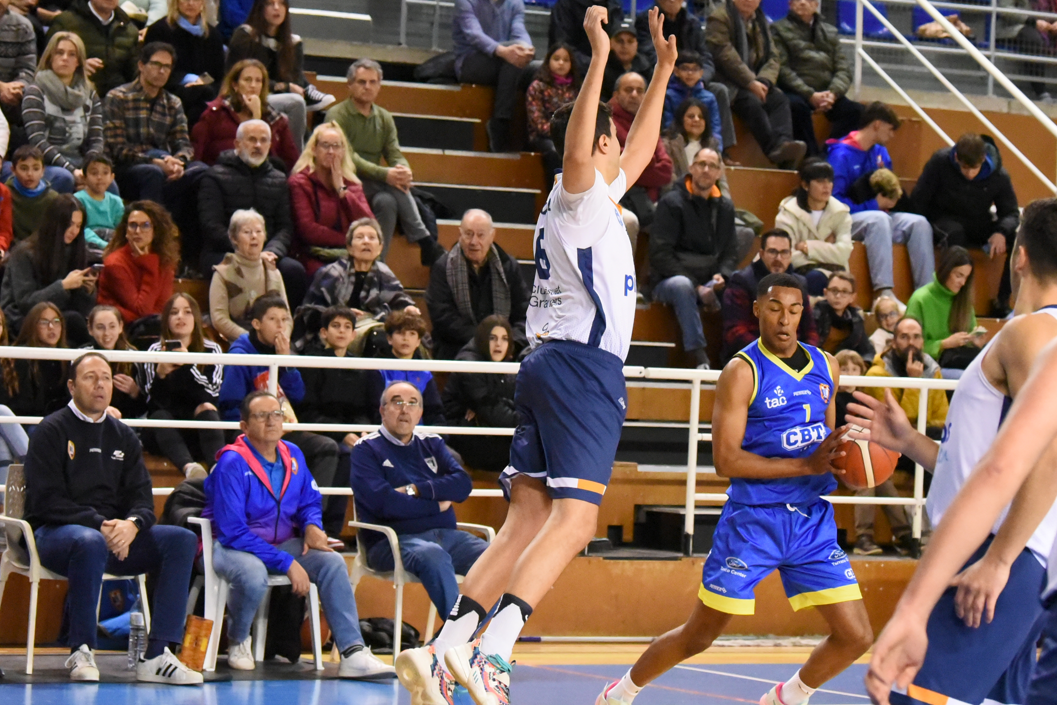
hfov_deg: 14.0
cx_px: 646
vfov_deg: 9.3
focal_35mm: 147
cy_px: 203
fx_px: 4316
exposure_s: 1/1000
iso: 12800
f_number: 4.5
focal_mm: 85
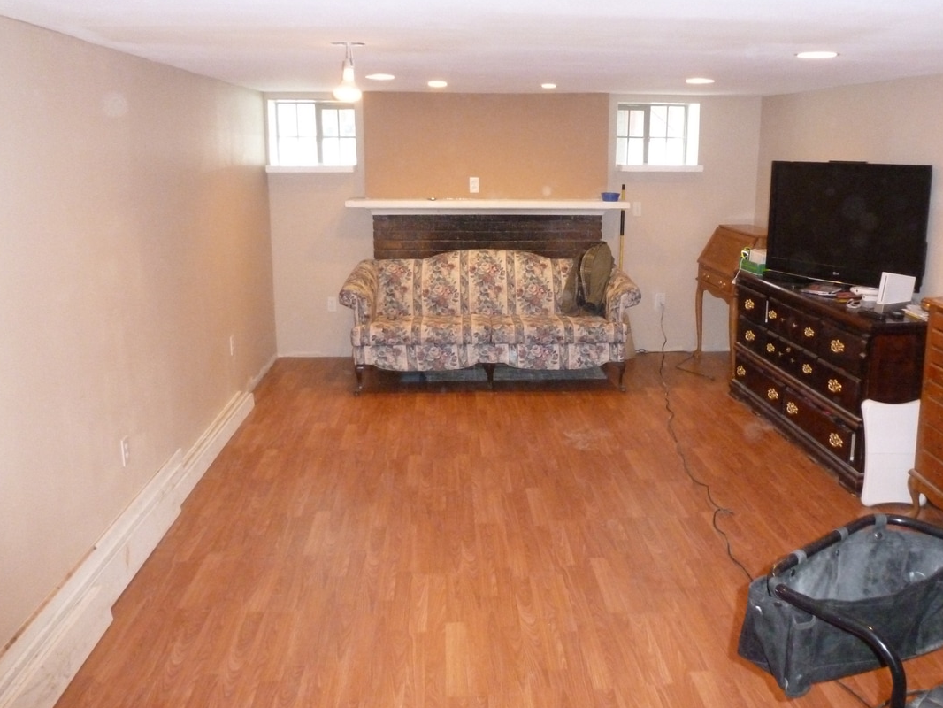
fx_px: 817
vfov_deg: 46.8
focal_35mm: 30
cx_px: 537
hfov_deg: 59.7
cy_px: 331
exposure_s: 1/60
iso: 640
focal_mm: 4.3
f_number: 3.3
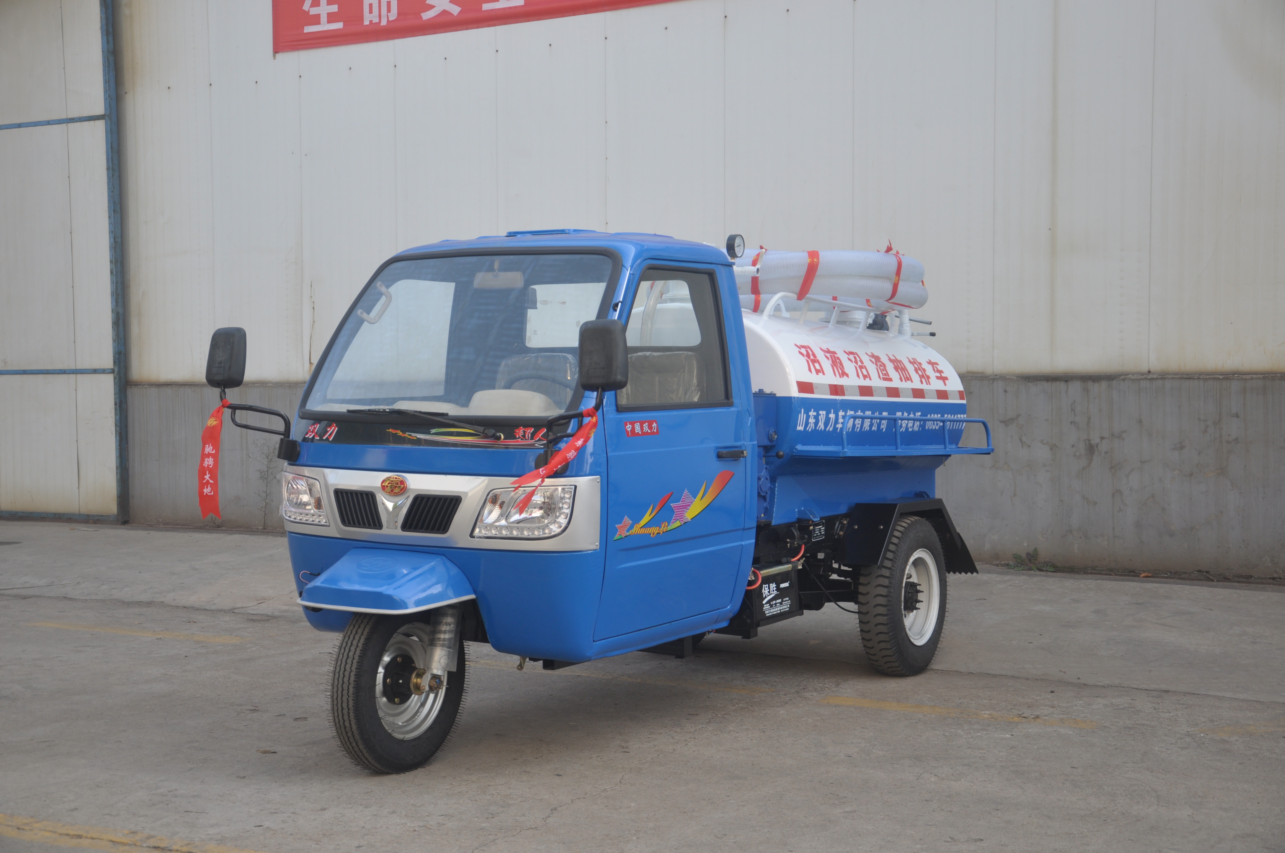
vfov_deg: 29.8
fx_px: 1604
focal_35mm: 45
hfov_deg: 43.7
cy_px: 426
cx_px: 642
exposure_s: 1/320
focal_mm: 30
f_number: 4.2
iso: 200
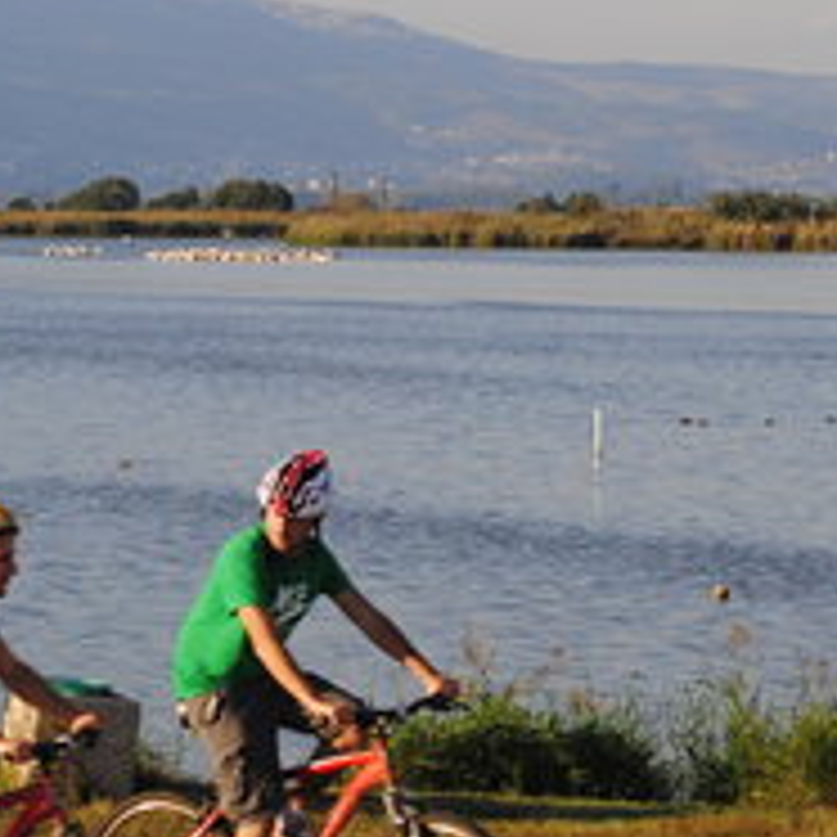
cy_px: 286
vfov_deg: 8.3
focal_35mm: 211
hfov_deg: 8.3
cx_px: 189
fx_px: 5780
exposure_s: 1/125
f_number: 5.6
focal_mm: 55
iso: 110
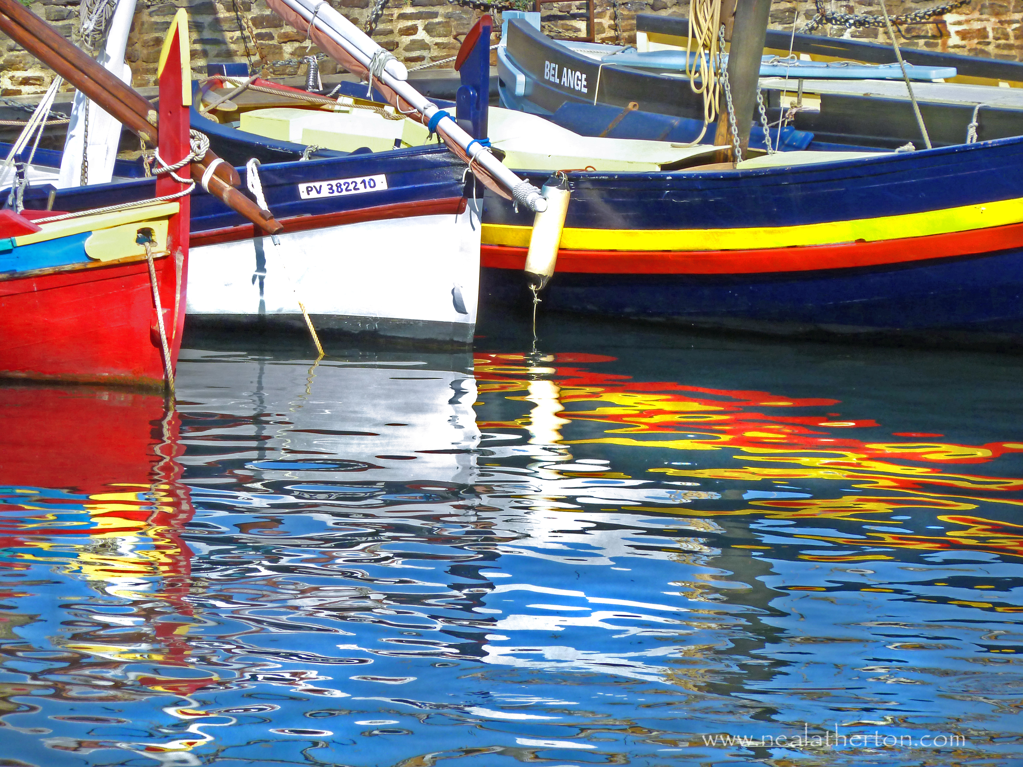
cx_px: 512
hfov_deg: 8.2
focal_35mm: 242
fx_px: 7152
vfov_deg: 6.1
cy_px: 384
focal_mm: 39.7
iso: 160
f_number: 4.7
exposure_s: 1/800
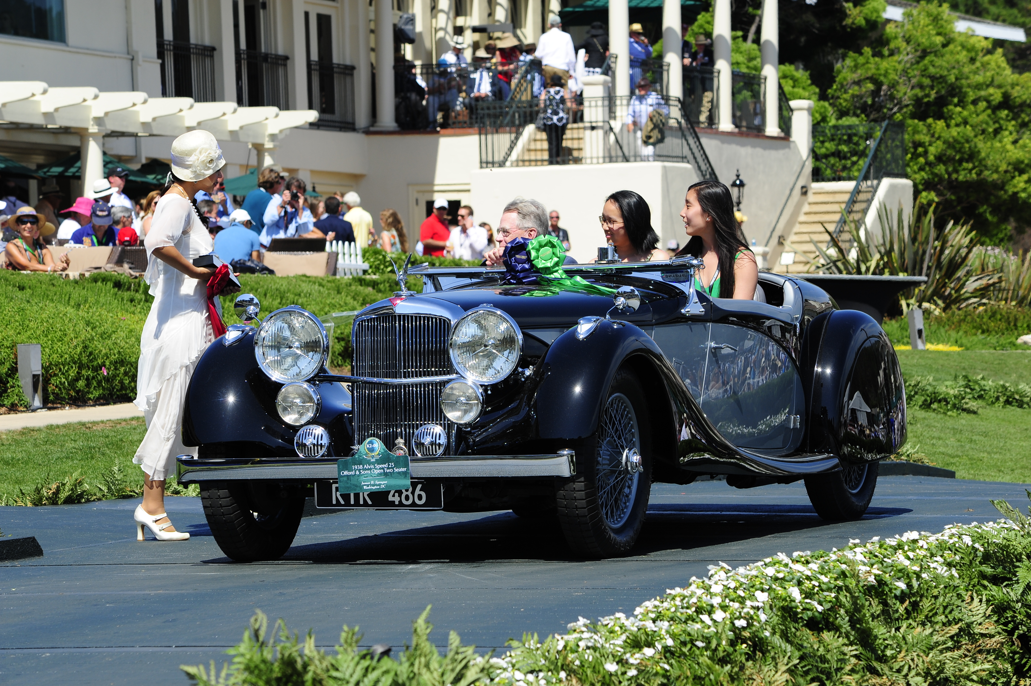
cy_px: 343
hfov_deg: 13.3
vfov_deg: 8.8
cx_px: 516
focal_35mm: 155
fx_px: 4436
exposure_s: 1/500
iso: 320
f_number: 11
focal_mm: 155
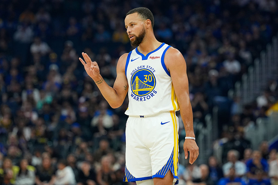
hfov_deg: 13.7
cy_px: 92
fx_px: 1158
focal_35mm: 150
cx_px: 139
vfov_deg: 9.1
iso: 2000
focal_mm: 150
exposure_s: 1/1250
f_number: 2.8
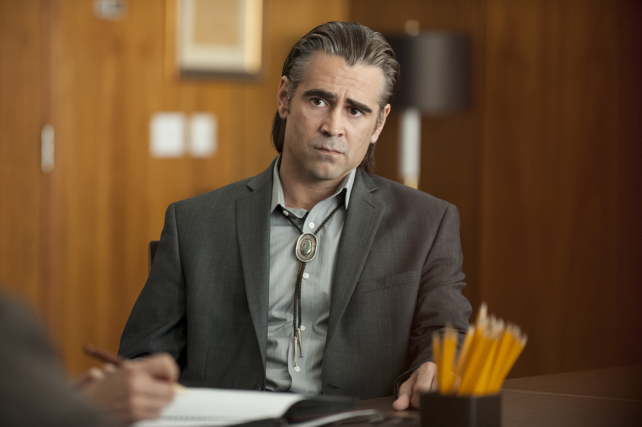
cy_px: 214
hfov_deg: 11.8
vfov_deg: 7.8
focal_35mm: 175
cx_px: 321
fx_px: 3119
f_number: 3.2
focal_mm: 175
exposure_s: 1/125
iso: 2500
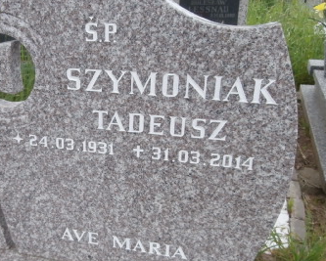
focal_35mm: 45
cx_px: 83
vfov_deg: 33.4
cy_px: 147
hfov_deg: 40.0
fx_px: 435
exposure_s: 1/500
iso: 100
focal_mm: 4.2
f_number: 3
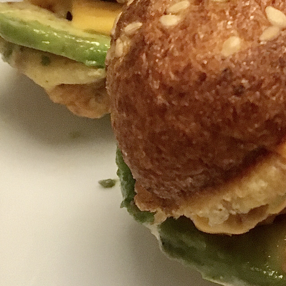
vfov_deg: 20.8
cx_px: 384
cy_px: 13
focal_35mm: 81
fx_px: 757
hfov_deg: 19.5
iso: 250
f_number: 2.2
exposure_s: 1/17
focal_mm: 4.15
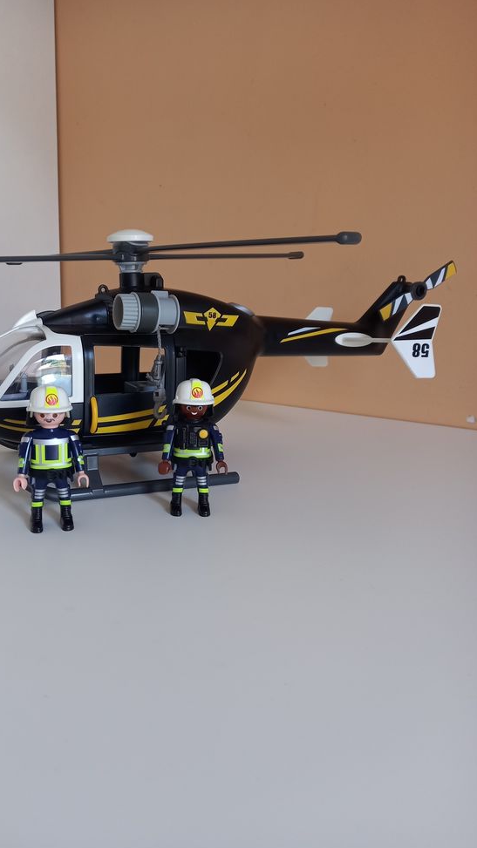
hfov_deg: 40.8
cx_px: 151
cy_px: 432
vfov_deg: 67.9
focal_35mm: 28
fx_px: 630
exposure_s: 1/50
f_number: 2
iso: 200
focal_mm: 4.6
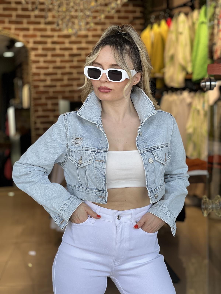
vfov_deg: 25.3
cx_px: 110
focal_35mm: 77
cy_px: 147
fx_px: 655
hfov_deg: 19.1
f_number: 2.8
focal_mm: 9
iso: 25
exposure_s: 1/100
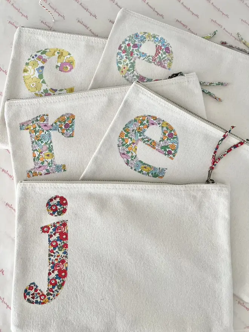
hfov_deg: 53.1
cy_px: 166
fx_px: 249
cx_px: 124
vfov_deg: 67.3
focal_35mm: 26
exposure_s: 1/122
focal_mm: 5.1
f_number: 1.6
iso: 80
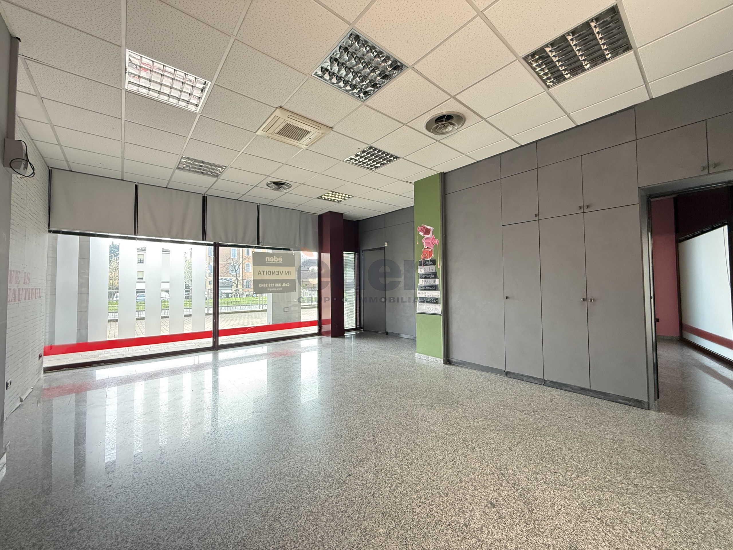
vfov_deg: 85.7
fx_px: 296
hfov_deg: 102.1
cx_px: 366
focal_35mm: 14
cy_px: 275
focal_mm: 2.22
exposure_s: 1/92
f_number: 2.2
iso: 400
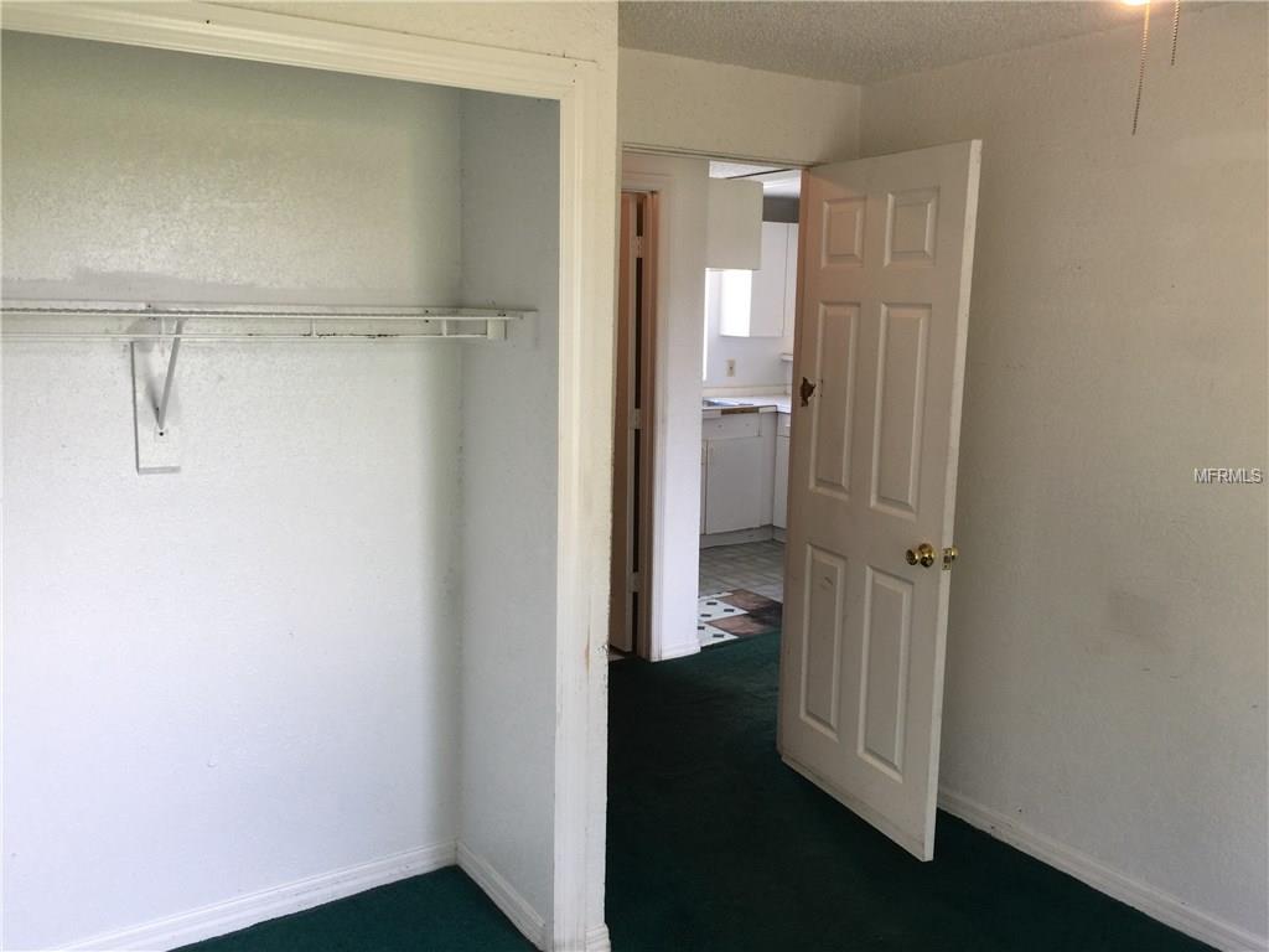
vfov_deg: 48.2
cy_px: 476
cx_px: 634
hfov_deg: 61.7
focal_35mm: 29
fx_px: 1063
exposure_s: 1/40
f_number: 2.2
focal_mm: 4.15
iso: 40
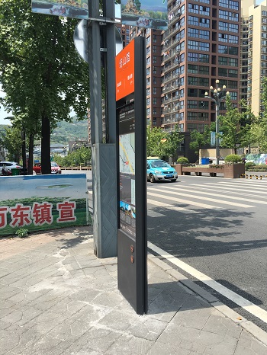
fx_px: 298
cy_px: 178
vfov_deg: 61.6
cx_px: 134
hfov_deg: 48.3
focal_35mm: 29
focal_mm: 4.15
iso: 25
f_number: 2.2
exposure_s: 1/801
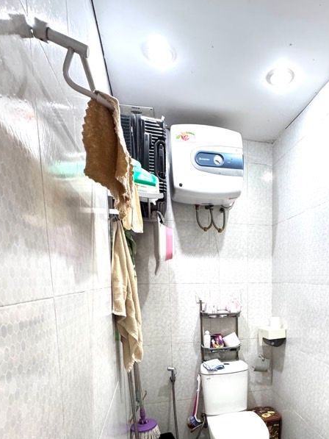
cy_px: 318
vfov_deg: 67.9
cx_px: 243
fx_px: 304
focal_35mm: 24
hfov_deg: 54.4
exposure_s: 1/60
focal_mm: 2.22
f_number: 2.2
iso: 320
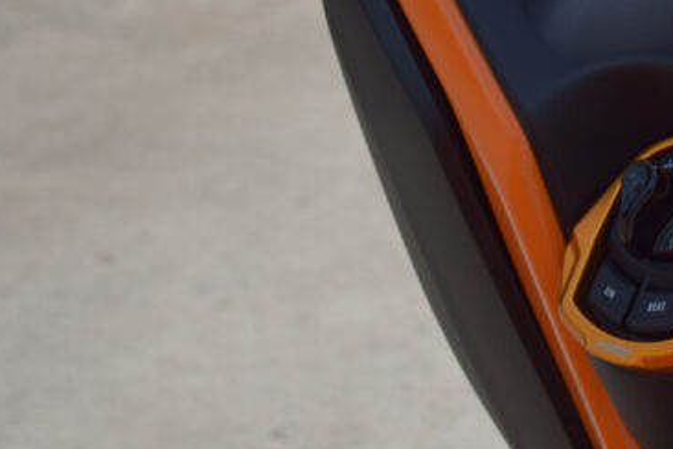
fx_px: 3122
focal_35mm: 167
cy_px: -132
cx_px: 726
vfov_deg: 8.1
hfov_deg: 12.1
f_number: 11
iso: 100
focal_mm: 34
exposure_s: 1/200
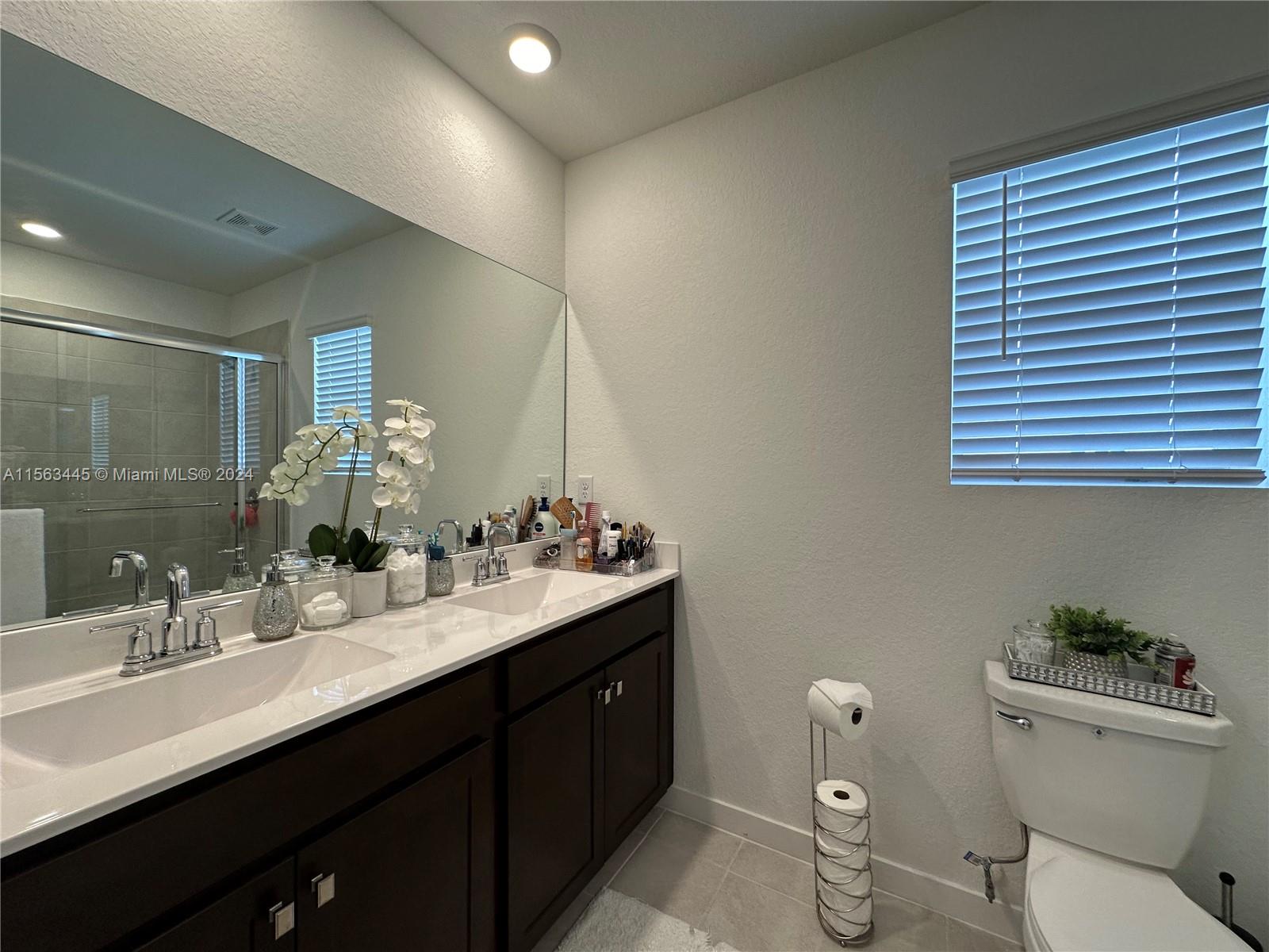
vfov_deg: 85.7
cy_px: 476
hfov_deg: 102.1
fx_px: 513
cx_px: 634
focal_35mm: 14
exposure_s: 1/120
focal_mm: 2.22
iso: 100
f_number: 2.2
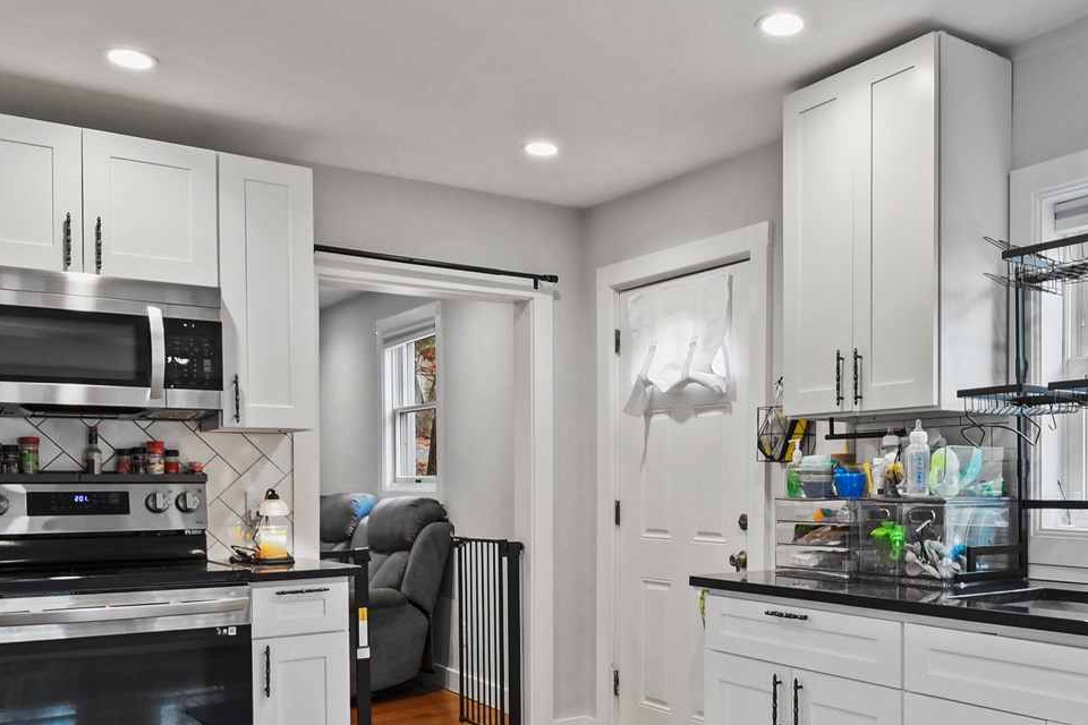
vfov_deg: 40.7
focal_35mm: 32
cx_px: 758
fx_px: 967
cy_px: 466
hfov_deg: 56.9
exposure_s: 1/5
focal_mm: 10
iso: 1000
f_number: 8
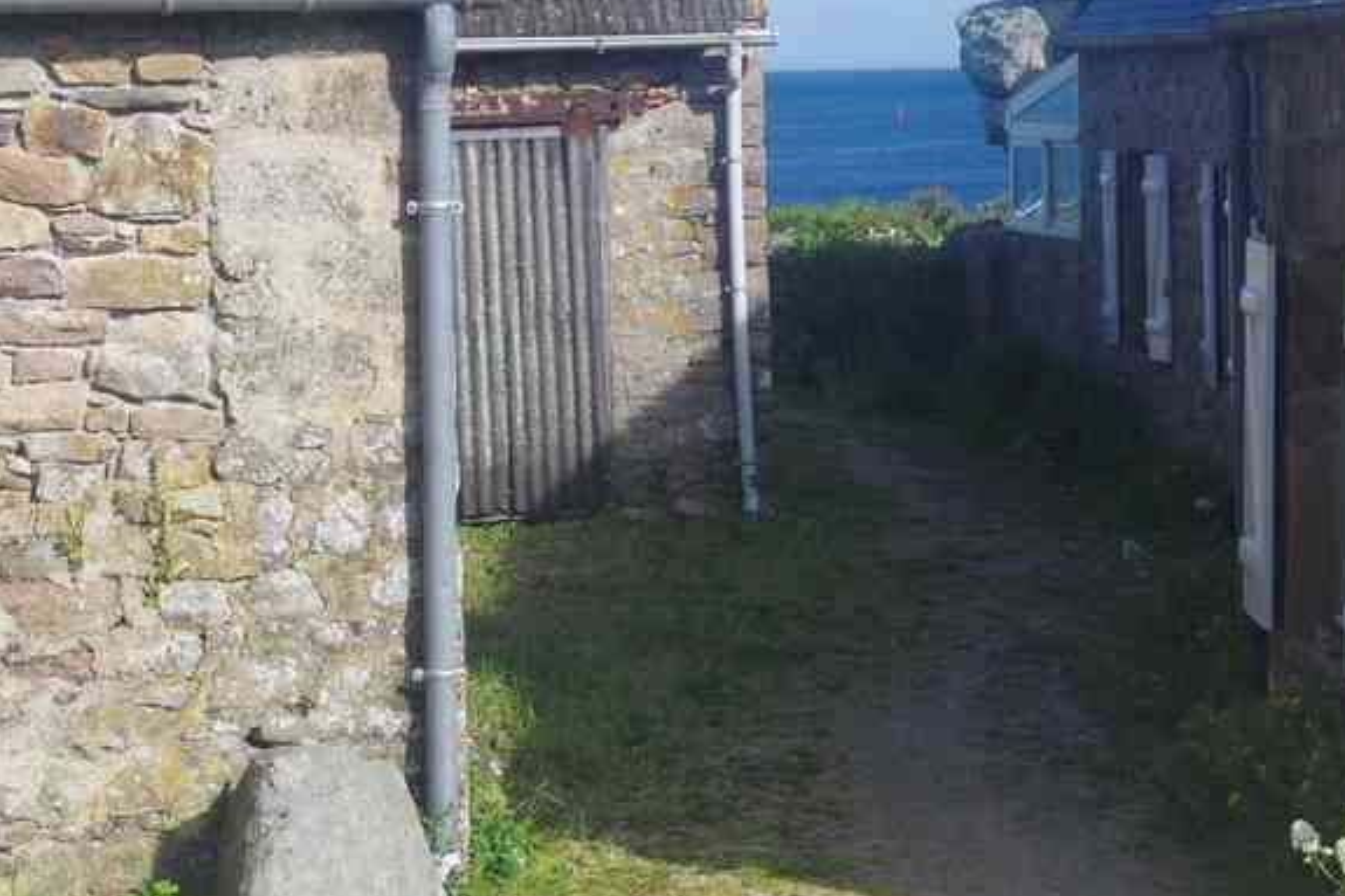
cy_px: 328
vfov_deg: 13.8
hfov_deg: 20.5
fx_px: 3697
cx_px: 974
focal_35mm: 99
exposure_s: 1/60
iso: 200
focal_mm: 38
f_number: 10
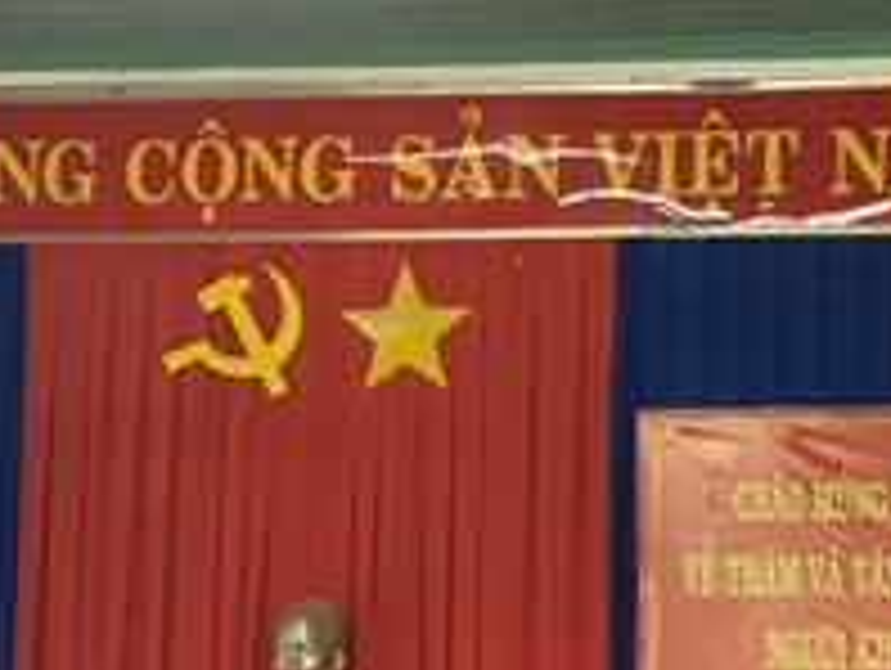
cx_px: 738
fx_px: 3015
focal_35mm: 117
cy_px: 657
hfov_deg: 16.7
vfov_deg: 12.5
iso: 200
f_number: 2.2
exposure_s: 1/33
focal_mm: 4.15
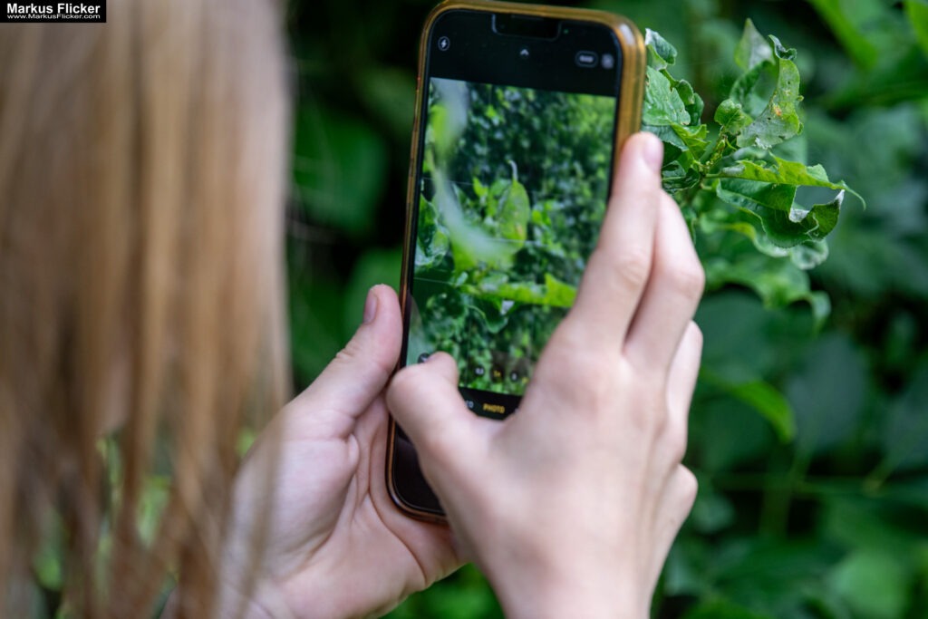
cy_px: 310
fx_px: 5800
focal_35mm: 225
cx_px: 464
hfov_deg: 9.1
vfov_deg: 6.1
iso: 500
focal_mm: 150
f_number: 4
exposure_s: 1/400
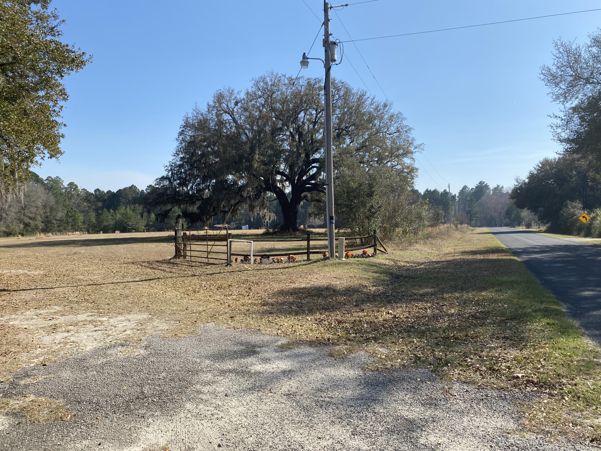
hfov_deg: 67.3
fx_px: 451
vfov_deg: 53.1
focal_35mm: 26
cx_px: 300
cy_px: 226
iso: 32
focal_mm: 4.25
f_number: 1.8
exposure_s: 1/3040
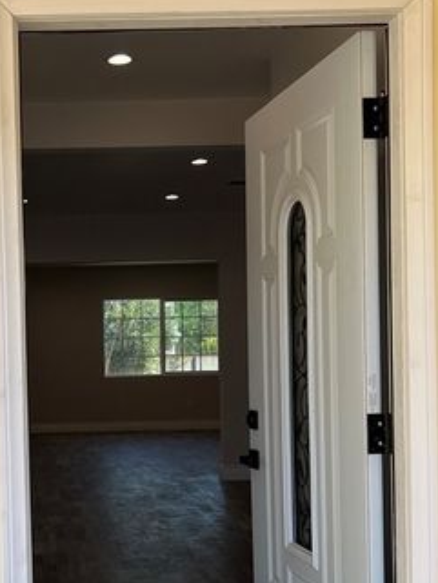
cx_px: 60
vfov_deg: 35.3
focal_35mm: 54
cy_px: 364
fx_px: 910
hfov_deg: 26.3
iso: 50
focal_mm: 5.7
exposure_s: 1/780
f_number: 1.5
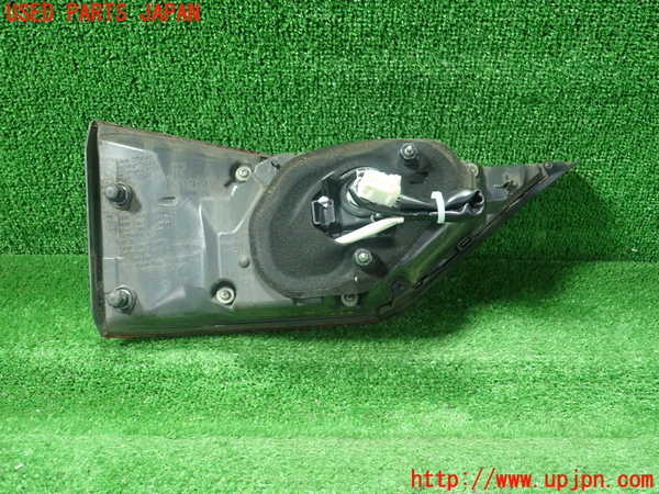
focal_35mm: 30
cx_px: 330
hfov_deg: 60.0
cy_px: 247
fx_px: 571
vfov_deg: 46.8
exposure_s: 1/100
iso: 800
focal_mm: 5.5
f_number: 2.3
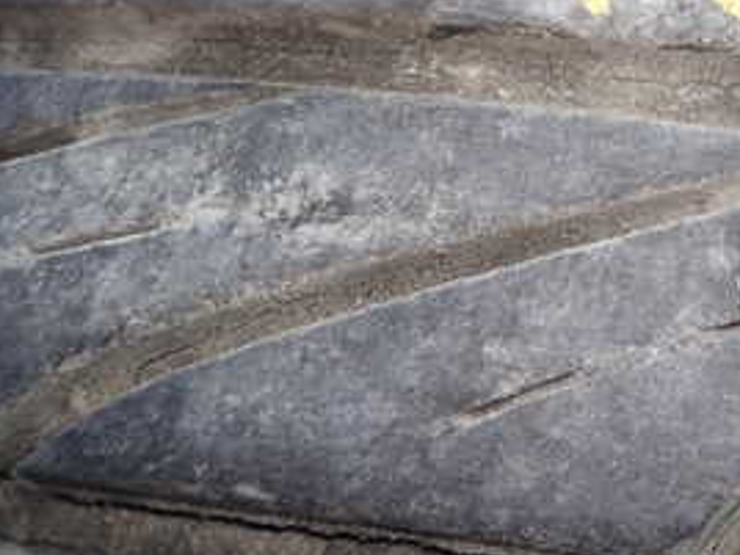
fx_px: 1197
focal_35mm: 56
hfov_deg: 30.9
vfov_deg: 24.8
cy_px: -3
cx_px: 801
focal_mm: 4.5
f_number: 2
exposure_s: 1/50
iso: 200
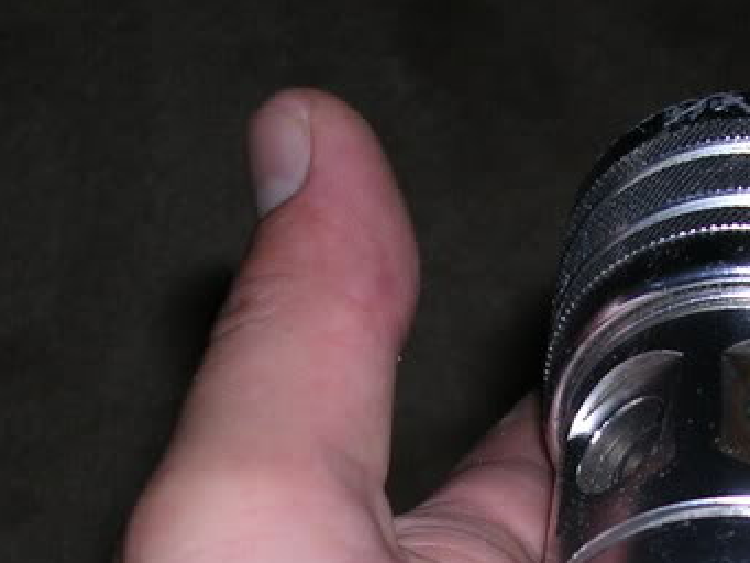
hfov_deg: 18.1
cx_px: 556
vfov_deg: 13.5
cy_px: 550
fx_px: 2341
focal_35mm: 108
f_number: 3
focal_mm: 7.1
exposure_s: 1/60.1
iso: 50
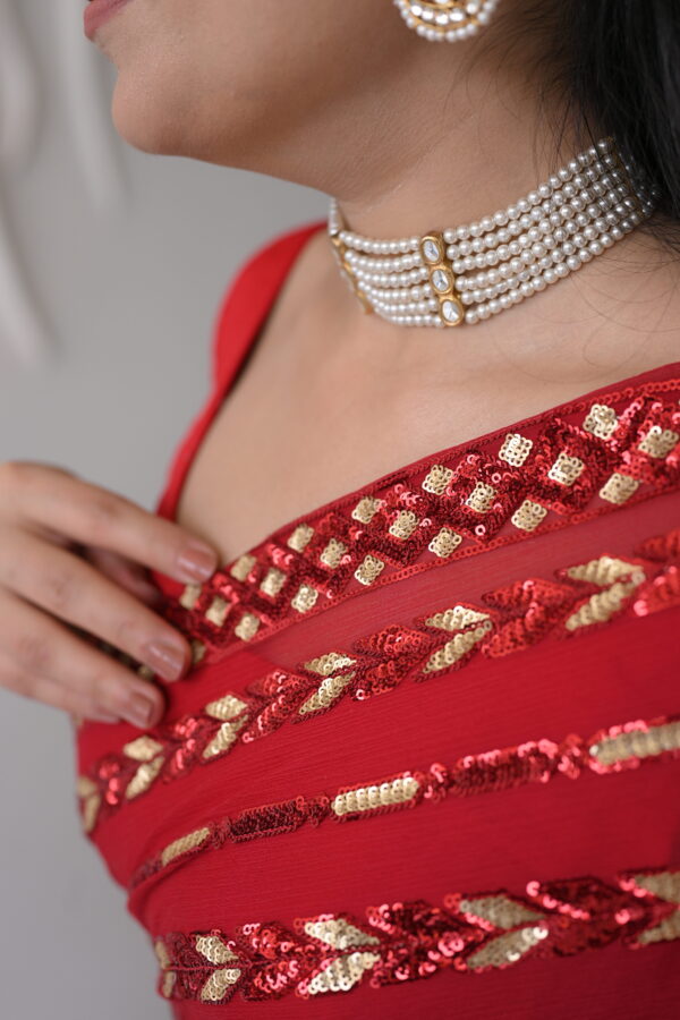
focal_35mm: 50
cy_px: 510
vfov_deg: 39.6
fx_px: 1417
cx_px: 340
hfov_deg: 27.0
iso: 320
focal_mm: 50
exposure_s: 1/320
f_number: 3.5
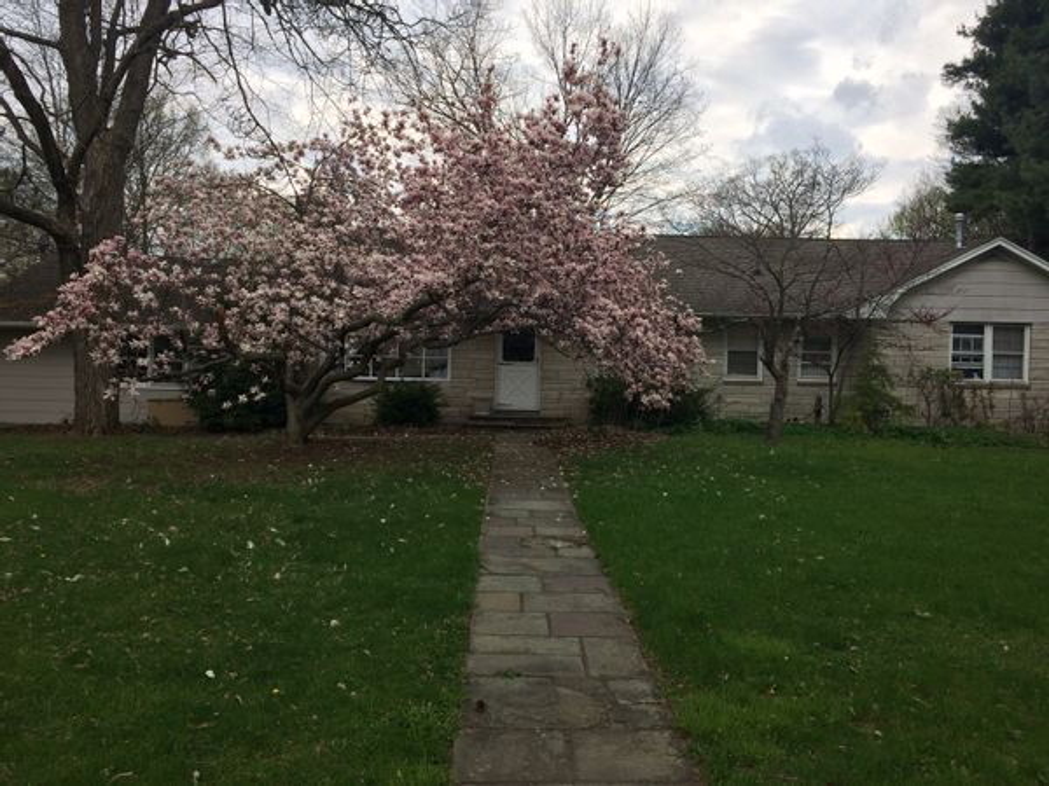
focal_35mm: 29
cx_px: 524
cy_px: 393
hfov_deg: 61.7
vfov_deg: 48.2
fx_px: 879
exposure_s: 1/1053
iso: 32
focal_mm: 4.15
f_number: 2.2
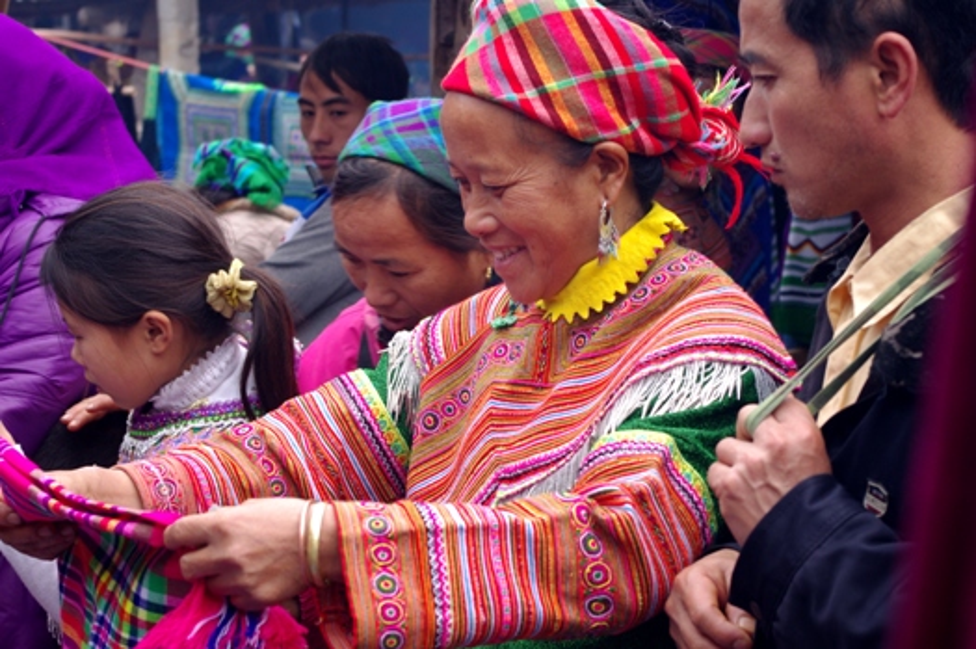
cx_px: 488
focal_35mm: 82
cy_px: 324
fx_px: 2221
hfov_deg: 24.8
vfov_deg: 16.6
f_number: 5.6
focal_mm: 55
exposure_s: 1/100
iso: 200
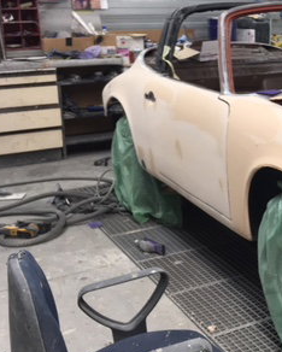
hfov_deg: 22.0
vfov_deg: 30.3
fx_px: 646
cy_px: 125
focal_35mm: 62
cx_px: 374
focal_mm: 4.15
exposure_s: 1/50
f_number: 2.2
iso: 32
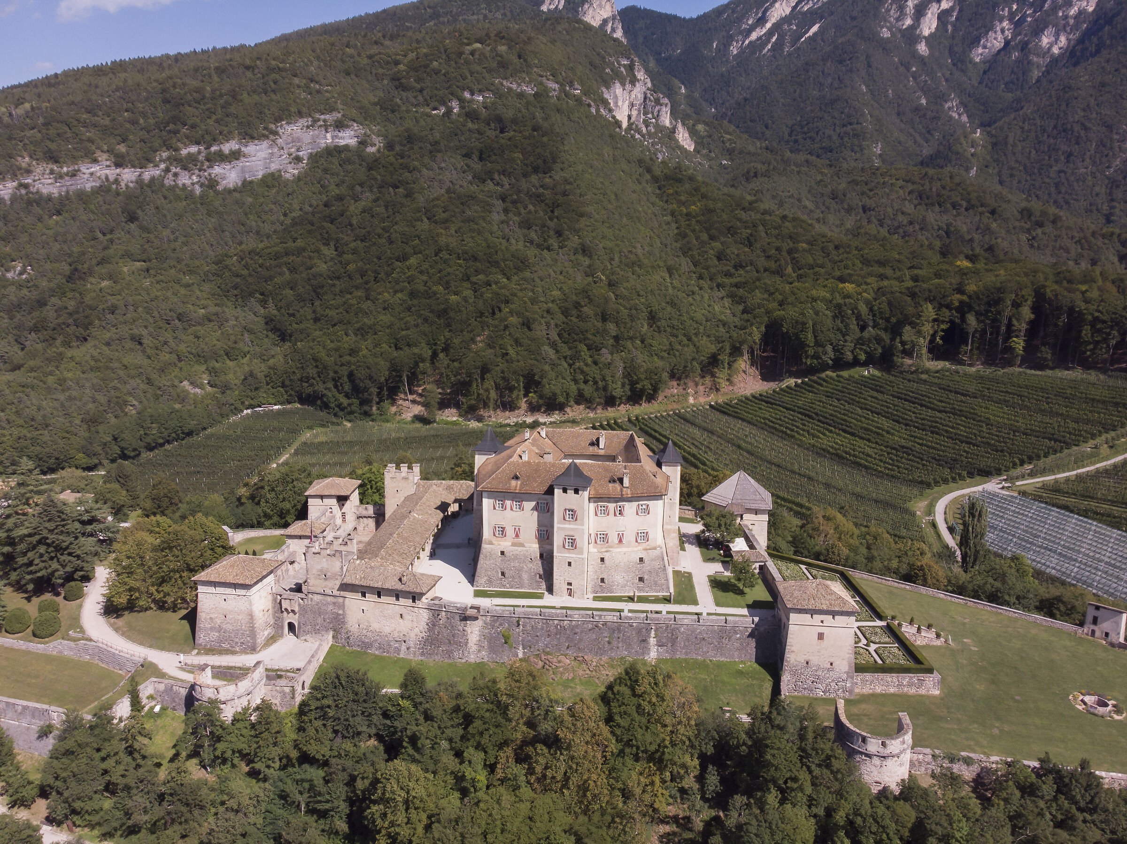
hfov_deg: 71.6
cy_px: 422
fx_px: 781
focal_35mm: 24
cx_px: 564
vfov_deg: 56.8
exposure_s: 1/60
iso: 100
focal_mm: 4.5
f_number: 2.8
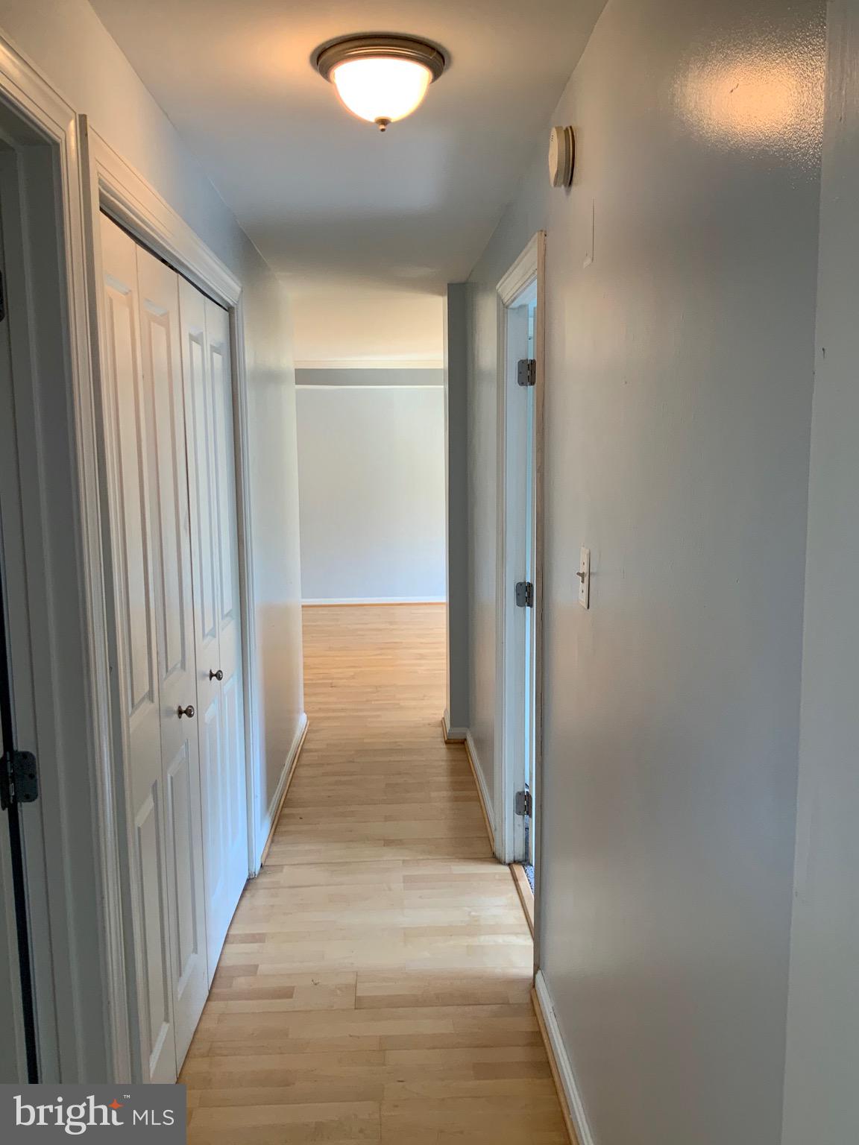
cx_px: 430
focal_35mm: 29
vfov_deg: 61.7
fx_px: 960
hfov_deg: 48.2
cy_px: 572
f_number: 1.8
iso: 40
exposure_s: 1/60
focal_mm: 3
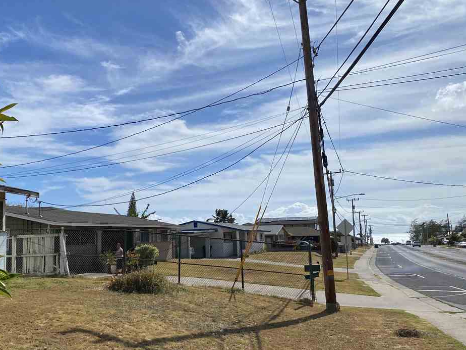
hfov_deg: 51.1
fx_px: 485
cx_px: 189
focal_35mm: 36
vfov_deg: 39.6
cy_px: 184
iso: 32
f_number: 1.8
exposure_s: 1/7692
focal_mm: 4.25
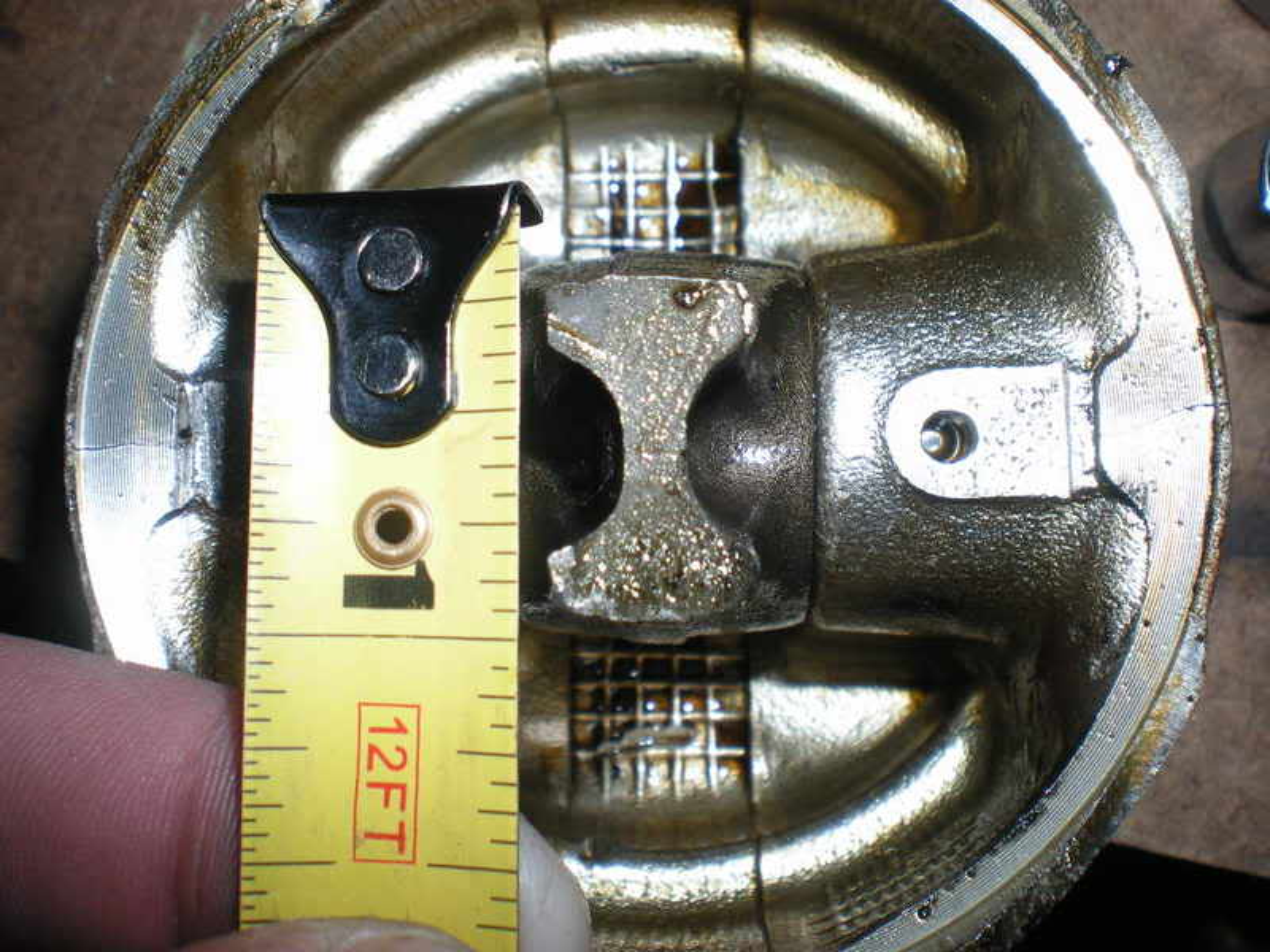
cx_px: 635
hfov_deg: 49.0
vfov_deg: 37.7
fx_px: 1394
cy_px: 476
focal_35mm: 38
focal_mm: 6.3
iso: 64
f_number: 4.6
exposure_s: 1/60
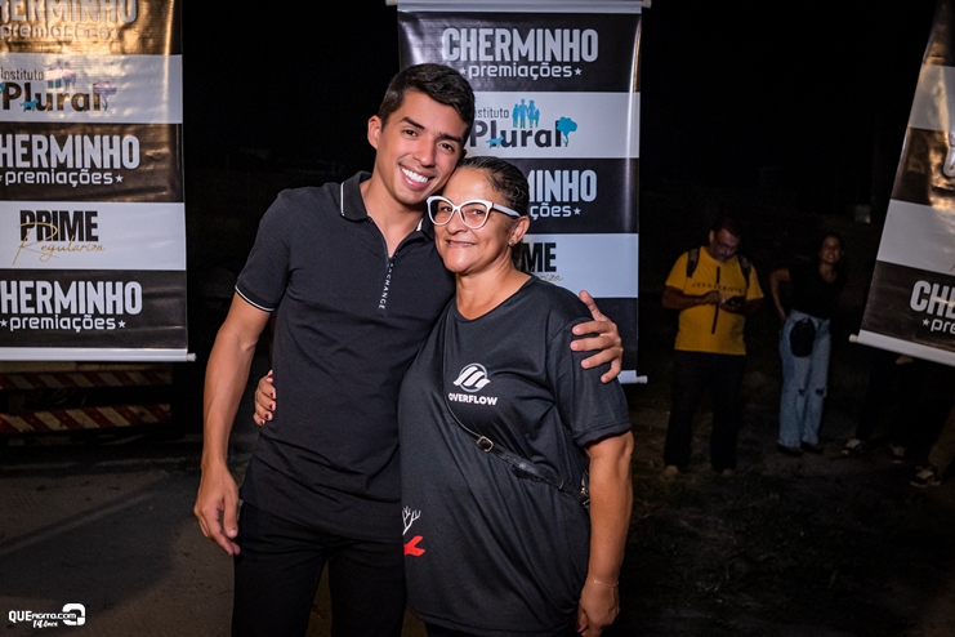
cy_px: 318
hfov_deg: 53.1
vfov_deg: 36.9
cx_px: 478
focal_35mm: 36
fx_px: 955
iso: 2500
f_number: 2.8
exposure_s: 1/400
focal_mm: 24
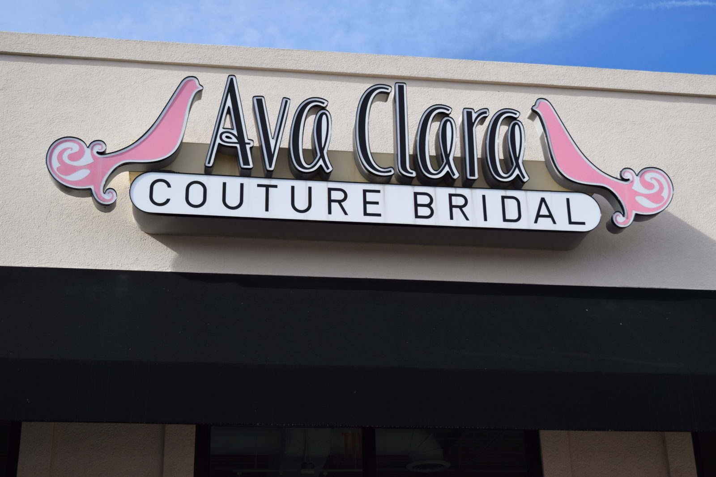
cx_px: 358
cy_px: 238
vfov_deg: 23.8
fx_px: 1134
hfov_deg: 35.1
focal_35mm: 57
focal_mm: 38
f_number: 6.3
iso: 400
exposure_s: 1/1600
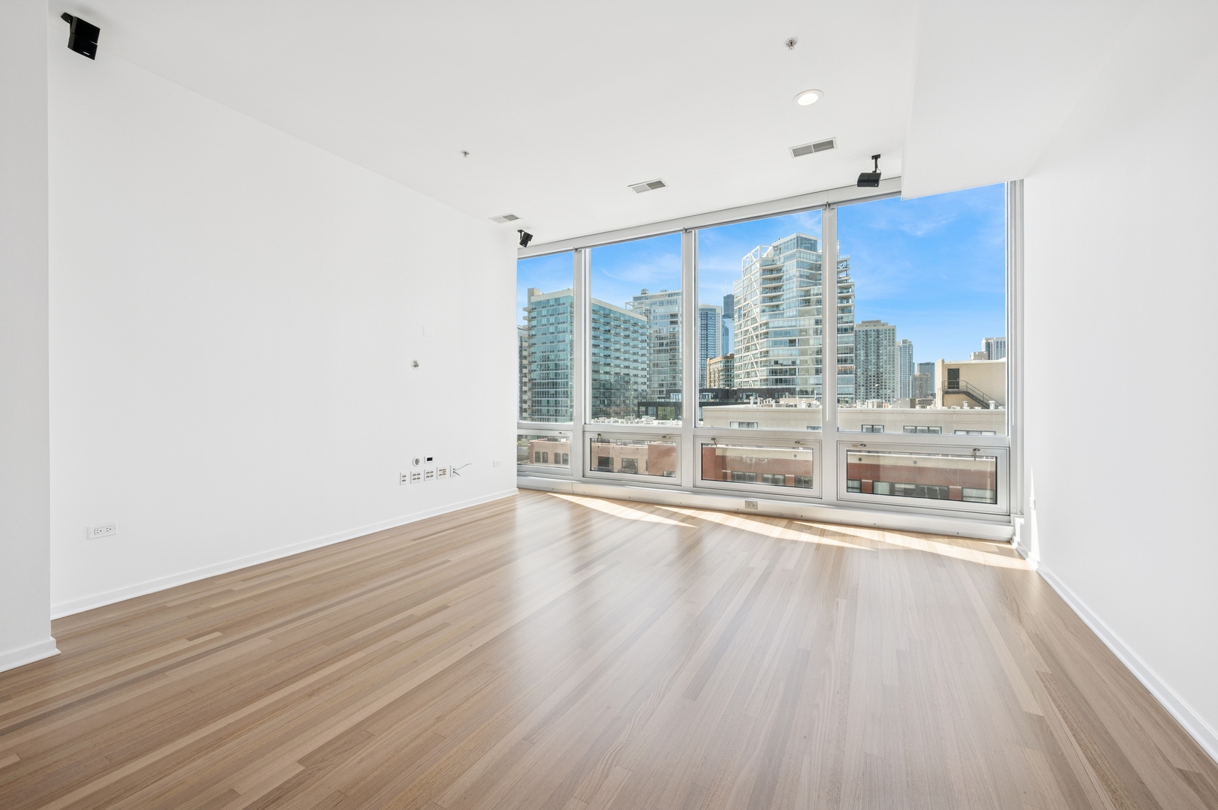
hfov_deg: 104.3
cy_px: 405
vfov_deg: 81.1
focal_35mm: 14
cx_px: 609
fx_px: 473
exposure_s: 1/13
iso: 100
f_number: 10
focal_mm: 14
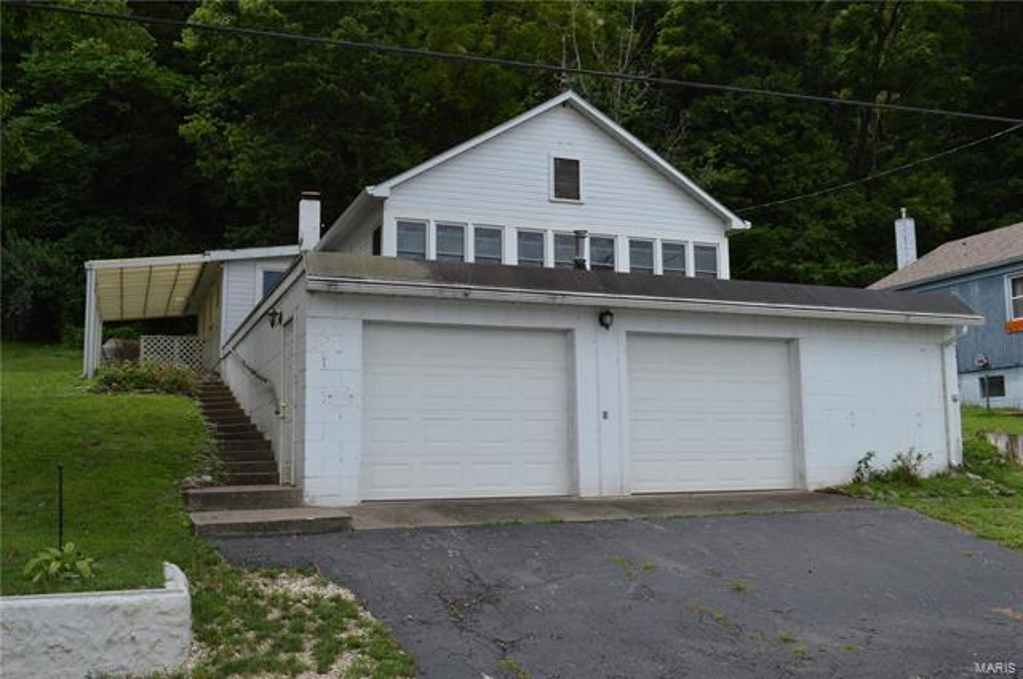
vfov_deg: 39.9
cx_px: 512
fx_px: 937
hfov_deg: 57.3
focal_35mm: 33
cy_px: 340
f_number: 6.3
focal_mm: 22
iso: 100
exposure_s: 1/160
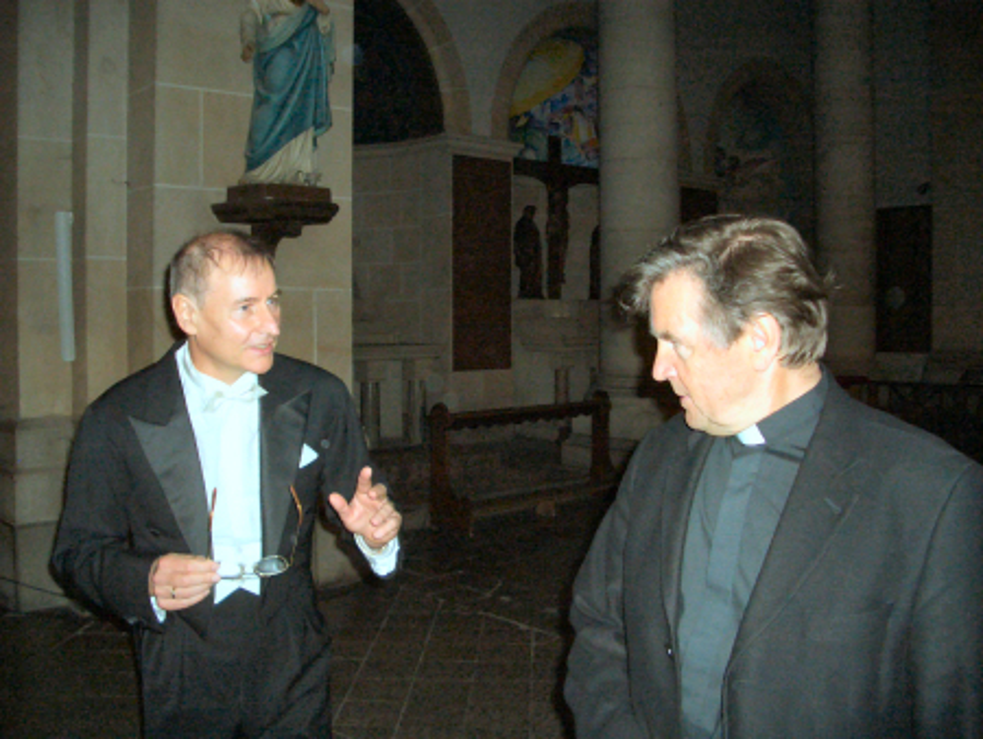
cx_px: 492
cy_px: 370
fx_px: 994
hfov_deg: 52.6
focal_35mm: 35
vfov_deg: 40.7
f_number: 2.6
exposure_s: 1/60
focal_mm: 5.8
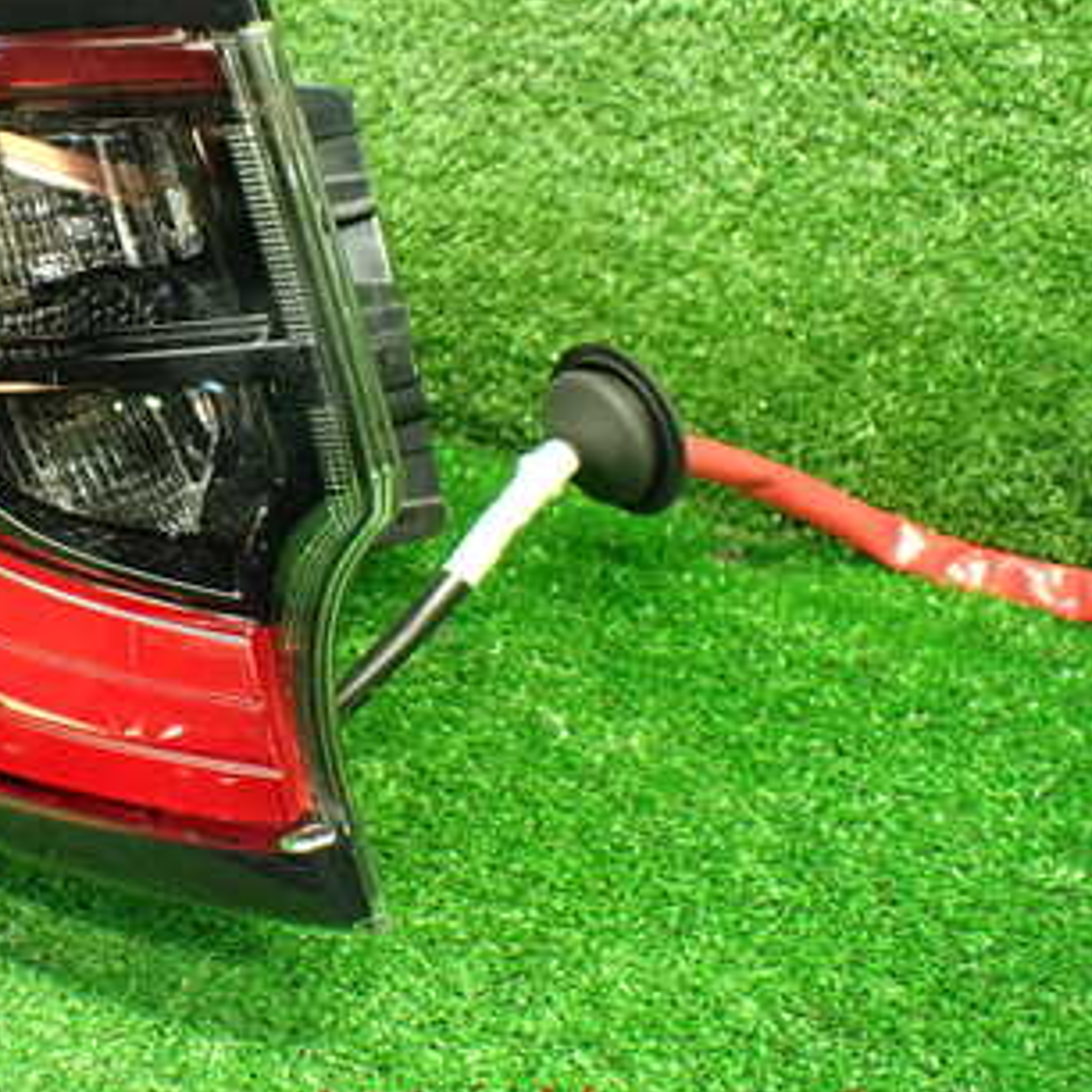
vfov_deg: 32.5
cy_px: 368
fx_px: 1856
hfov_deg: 30.9
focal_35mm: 52
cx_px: 54
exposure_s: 1/60
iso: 800
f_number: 2.3
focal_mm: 5.4
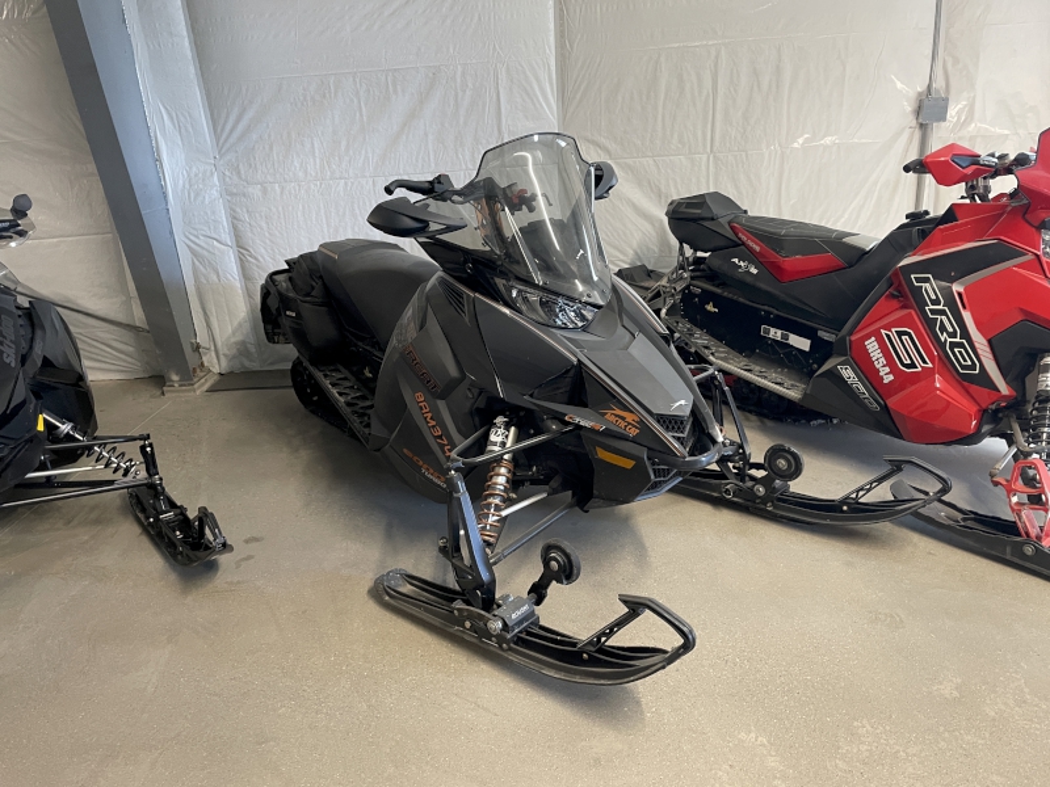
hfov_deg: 67.3
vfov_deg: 53.1
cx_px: 525
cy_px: 394
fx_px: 789
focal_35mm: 26
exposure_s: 1/60
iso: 200
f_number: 1.6
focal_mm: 4.2
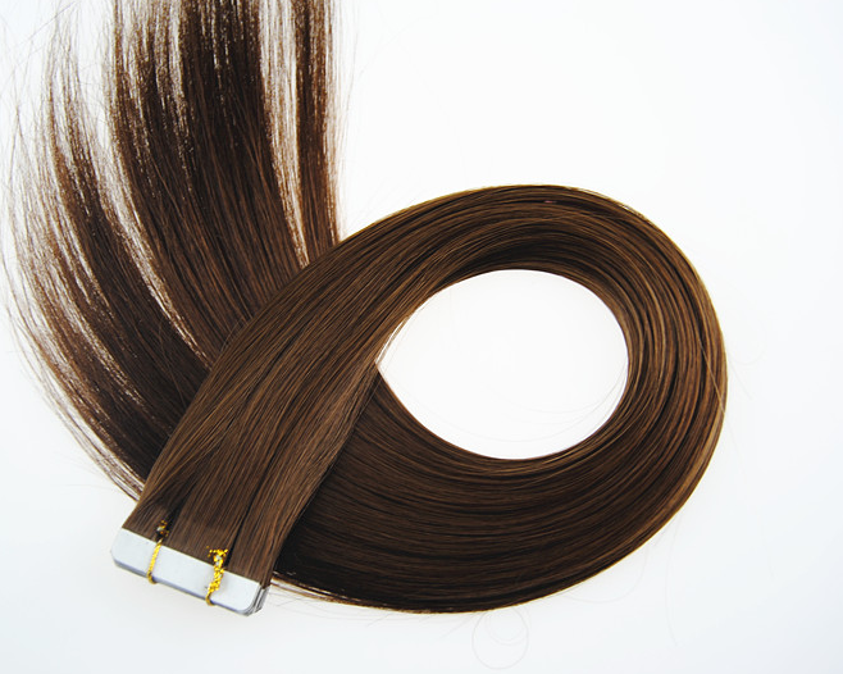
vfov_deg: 31.4
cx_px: 388
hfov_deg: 38.8
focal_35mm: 48
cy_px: 335
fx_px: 1197
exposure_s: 1/40
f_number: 5.6
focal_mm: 28
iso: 100
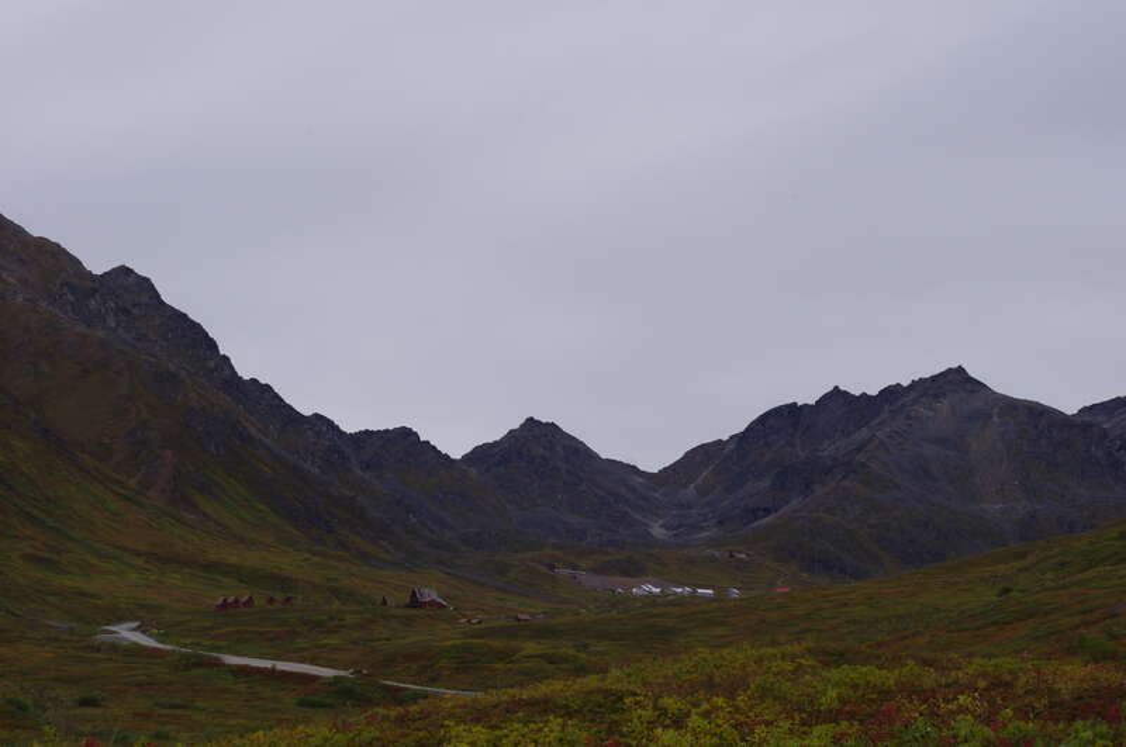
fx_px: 2561
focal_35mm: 82
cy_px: 374
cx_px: 563
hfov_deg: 24.8
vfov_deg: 16.6
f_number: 11
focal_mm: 55
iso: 400
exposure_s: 1/200
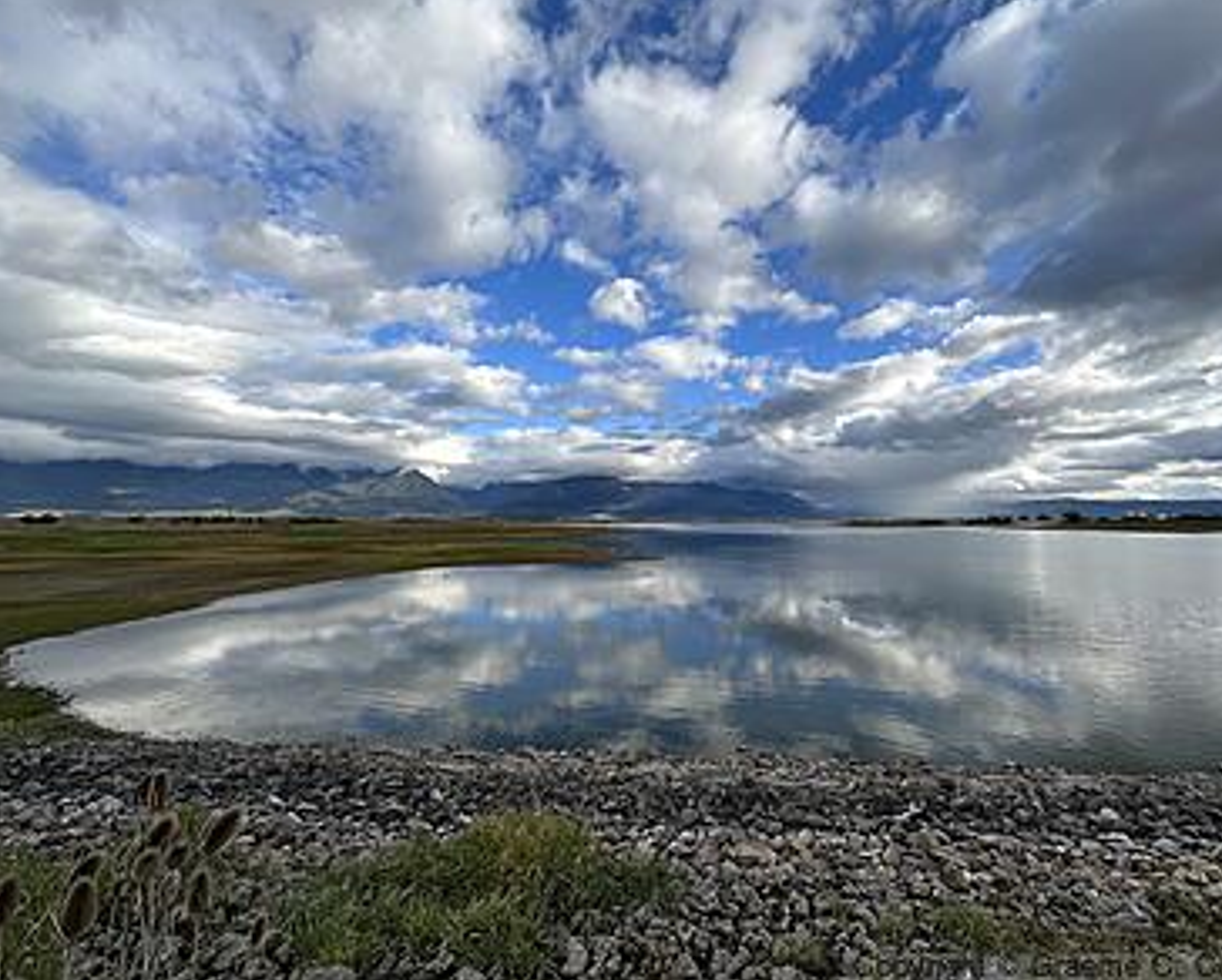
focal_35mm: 15
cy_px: 483
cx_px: 638
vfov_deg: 84.1
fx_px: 543
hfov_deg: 96.7
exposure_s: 1/1553
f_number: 2.2
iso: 50
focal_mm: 2.22
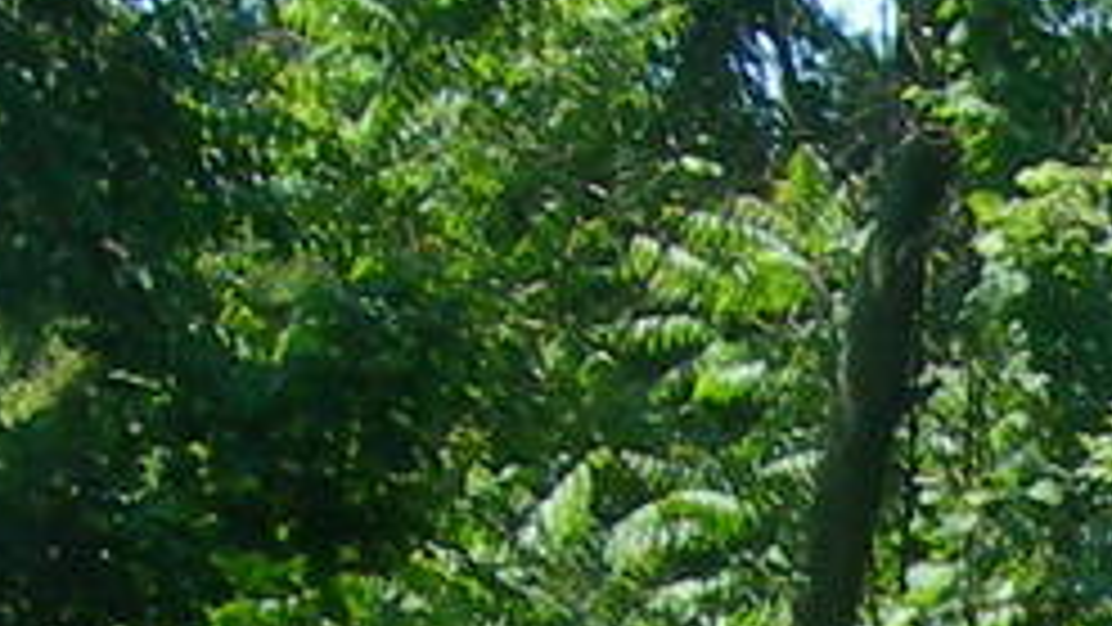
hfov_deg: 7.5
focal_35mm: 268
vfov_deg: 4.4
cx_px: 2737
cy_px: 1873
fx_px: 7903
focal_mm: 7.8
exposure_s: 1/160
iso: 50
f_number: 4.8
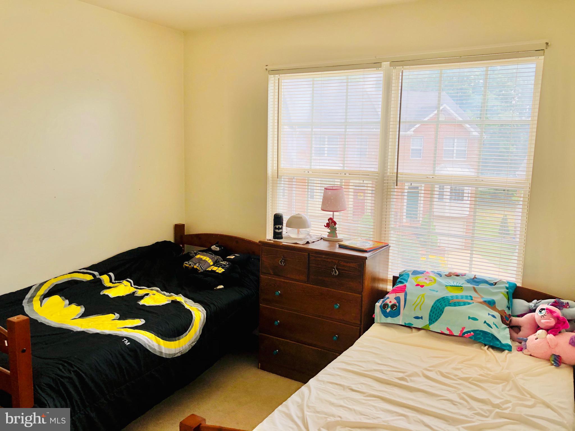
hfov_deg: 63.4
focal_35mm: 28
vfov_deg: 49.7
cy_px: 216
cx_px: 288
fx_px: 465
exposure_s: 1/251
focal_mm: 4
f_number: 1.8
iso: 20
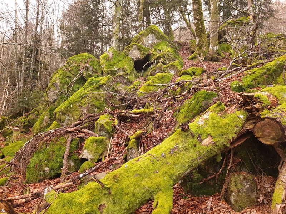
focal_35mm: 26
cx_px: 143
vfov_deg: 53.1
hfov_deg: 67.3
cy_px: 107
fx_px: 215
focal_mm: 4.3
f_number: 1.5
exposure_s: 1/50
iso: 250
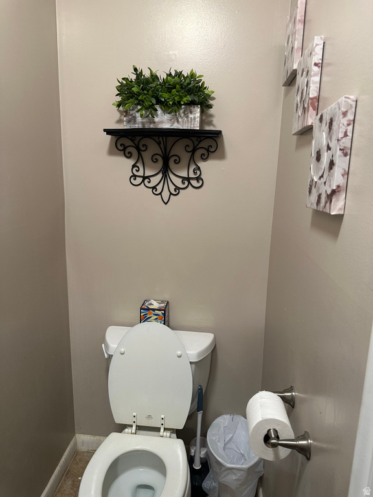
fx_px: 345
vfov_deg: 71.6
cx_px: 186
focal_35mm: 24
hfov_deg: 56.8
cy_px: 248
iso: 200
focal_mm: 6.86
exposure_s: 1/60
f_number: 1.78
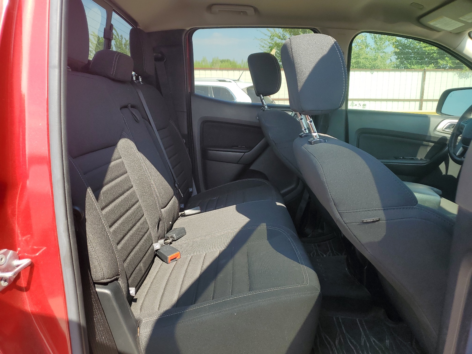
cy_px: 177
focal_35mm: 26
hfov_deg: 67.3
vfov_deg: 53.1
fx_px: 355
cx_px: 236
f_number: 1.5
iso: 50
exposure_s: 1/625
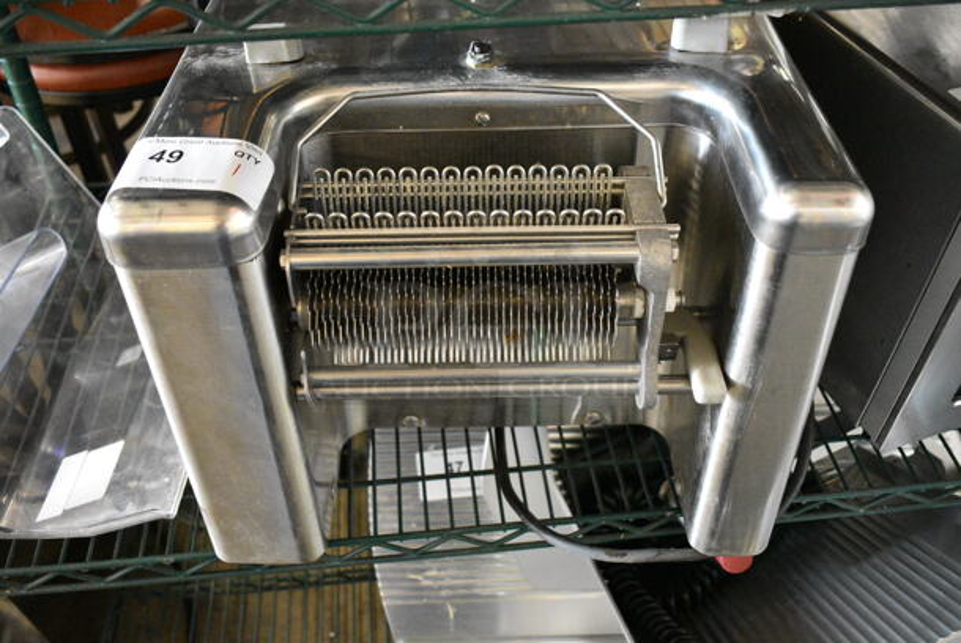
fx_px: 922
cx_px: 480
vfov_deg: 38.4
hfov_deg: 55.1
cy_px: 322
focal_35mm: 34
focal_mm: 23
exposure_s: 1/60
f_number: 4
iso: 6400
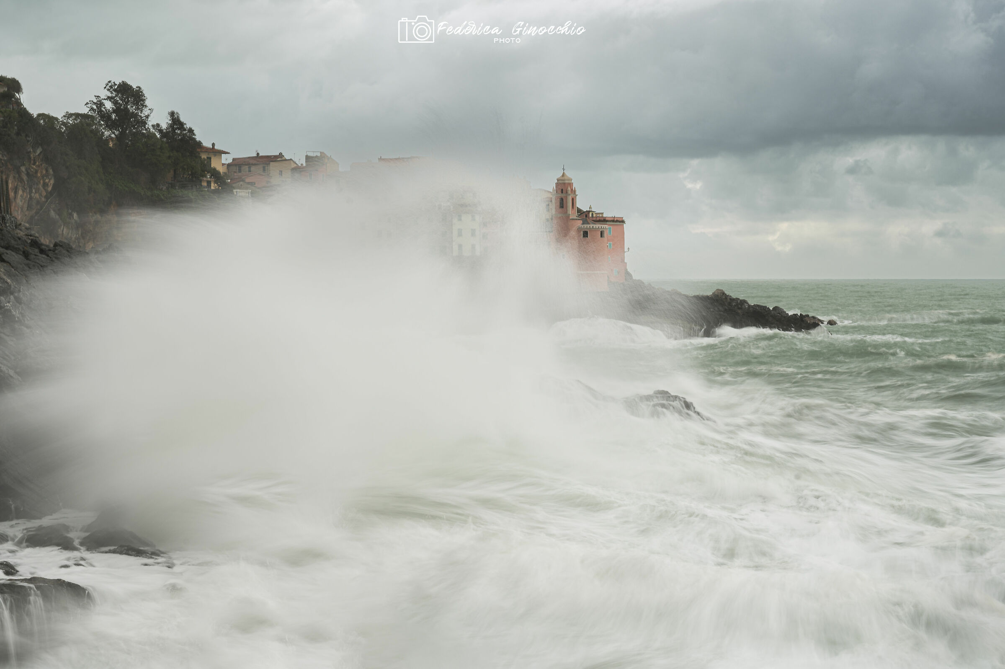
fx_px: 1953
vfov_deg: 19.4
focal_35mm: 70
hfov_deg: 28.9
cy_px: 334
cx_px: 502
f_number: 11
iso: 50
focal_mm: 70
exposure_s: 1/2
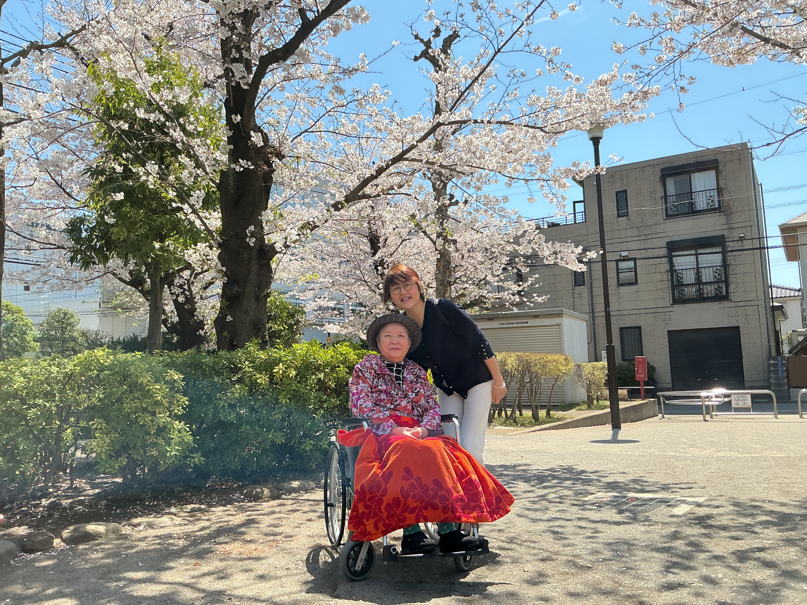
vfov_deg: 48.2
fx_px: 676
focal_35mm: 29
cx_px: 404
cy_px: 302
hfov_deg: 61.7
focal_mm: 3
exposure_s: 1/1377
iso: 25
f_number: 1.8
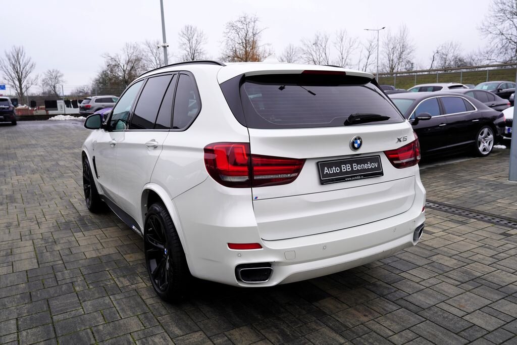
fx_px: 417
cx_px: 258
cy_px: 172
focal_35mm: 29
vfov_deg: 45.0
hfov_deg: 63.7
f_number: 5.6
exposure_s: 1/80
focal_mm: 29
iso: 100
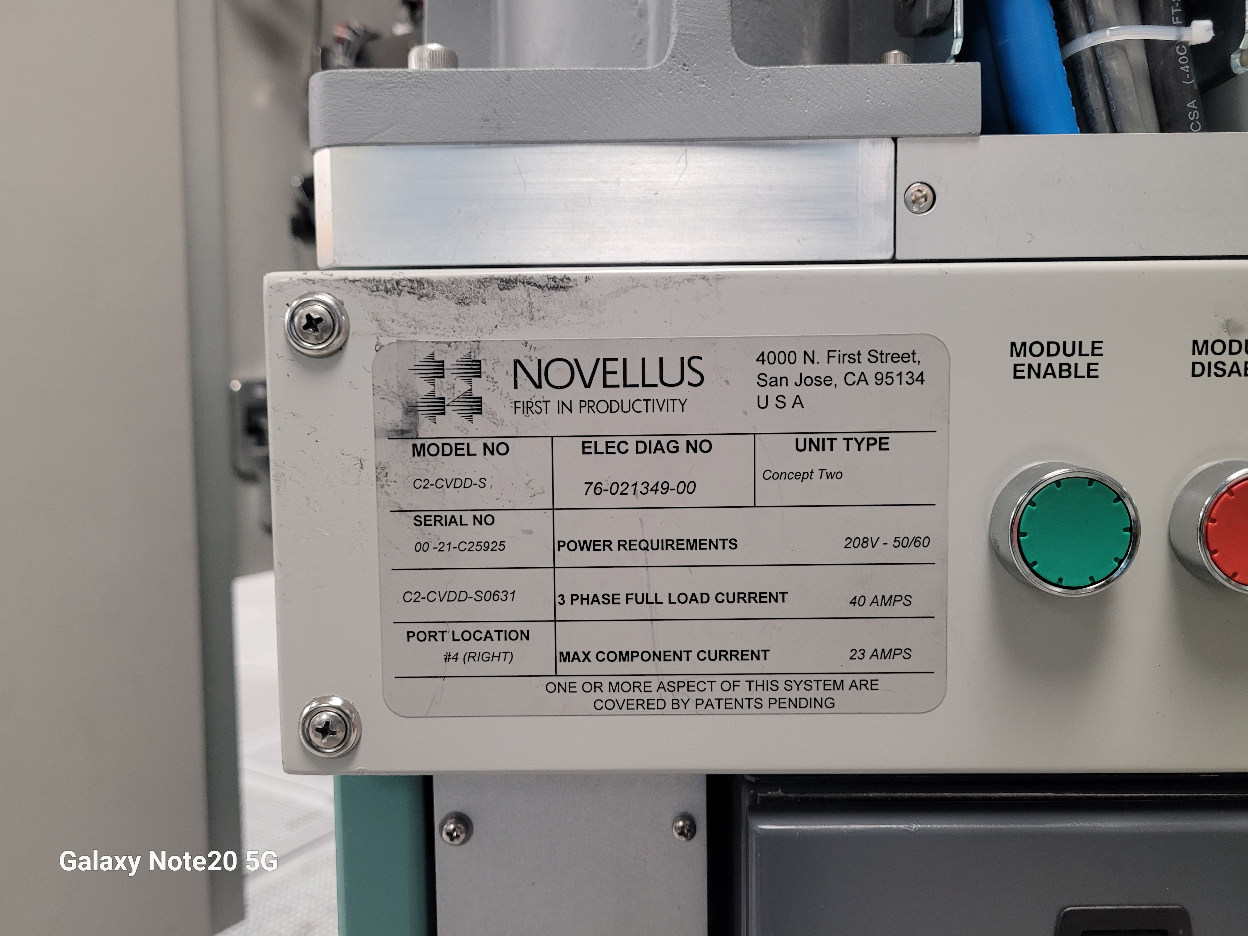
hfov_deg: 67.3
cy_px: 468
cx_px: 624
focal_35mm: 26
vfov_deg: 53.1
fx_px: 937
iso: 200
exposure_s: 1/60
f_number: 1.8
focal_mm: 5.4
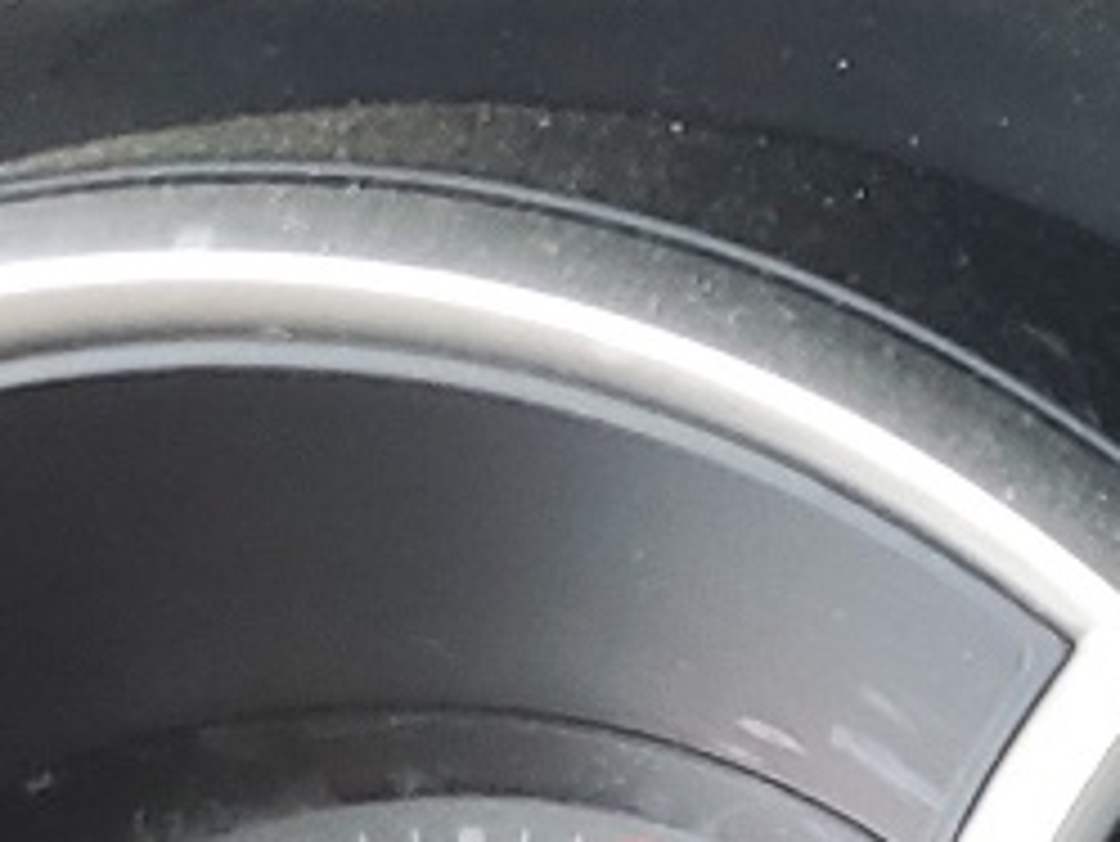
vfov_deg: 8.6
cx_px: 2150
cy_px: 1463
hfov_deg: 10.9
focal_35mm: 167
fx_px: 5406
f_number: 1.5
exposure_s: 1/120
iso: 65
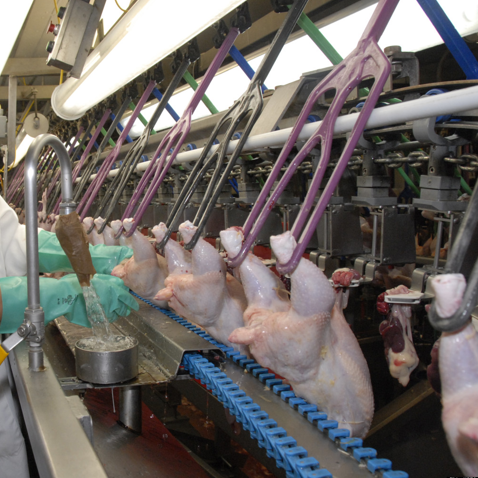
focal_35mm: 35
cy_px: 239
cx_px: 123
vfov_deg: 47.2
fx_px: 547
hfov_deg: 45.7
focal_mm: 18
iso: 800
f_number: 7.1
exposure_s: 1/160
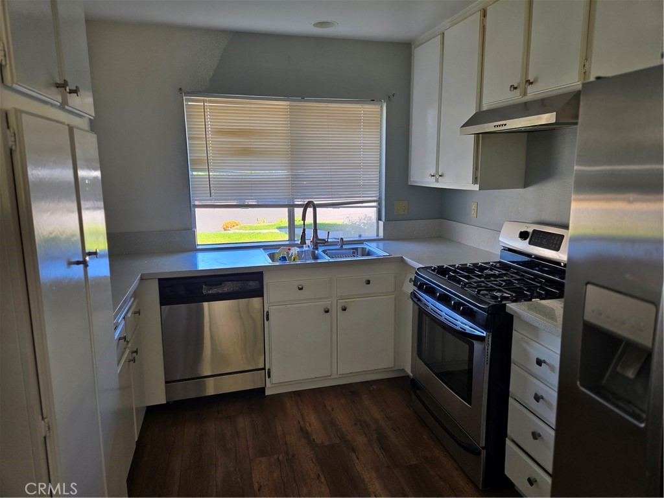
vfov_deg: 58.9
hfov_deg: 73.9
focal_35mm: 23
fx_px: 441
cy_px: 249
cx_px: 332
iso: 50
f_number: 1.8
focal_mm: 5.4
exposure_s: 1/120
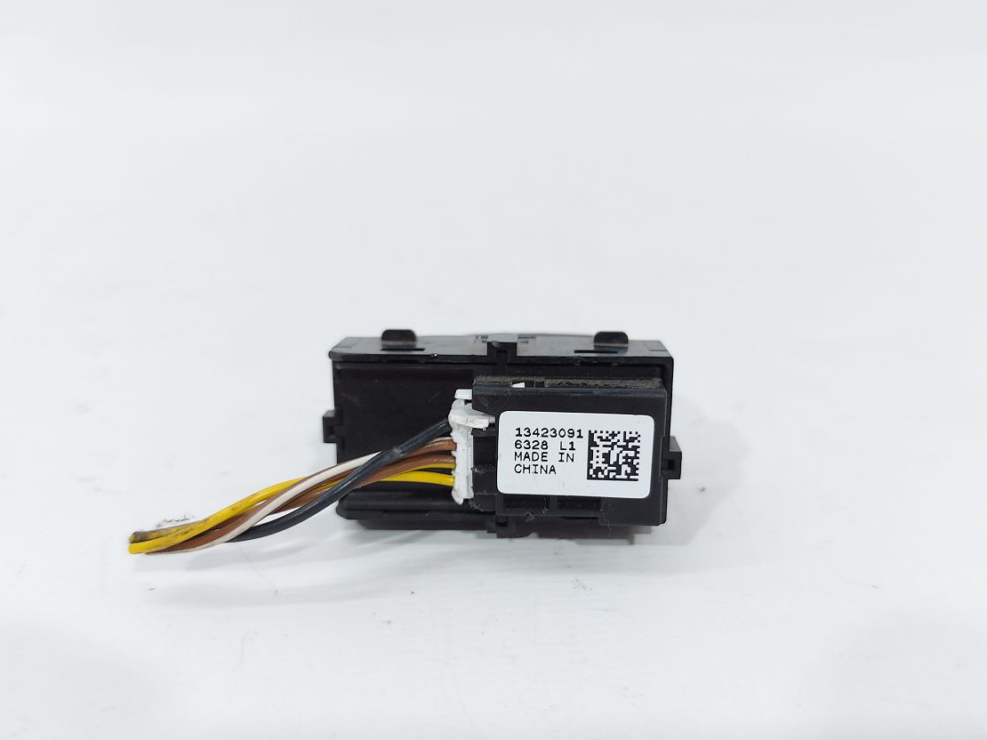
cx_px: 543
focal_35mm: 30
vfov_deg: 46.7
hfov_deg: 59.9
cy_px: 407
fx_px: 855
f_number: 1.8
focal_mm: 5.23
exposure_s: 1/50
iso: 64
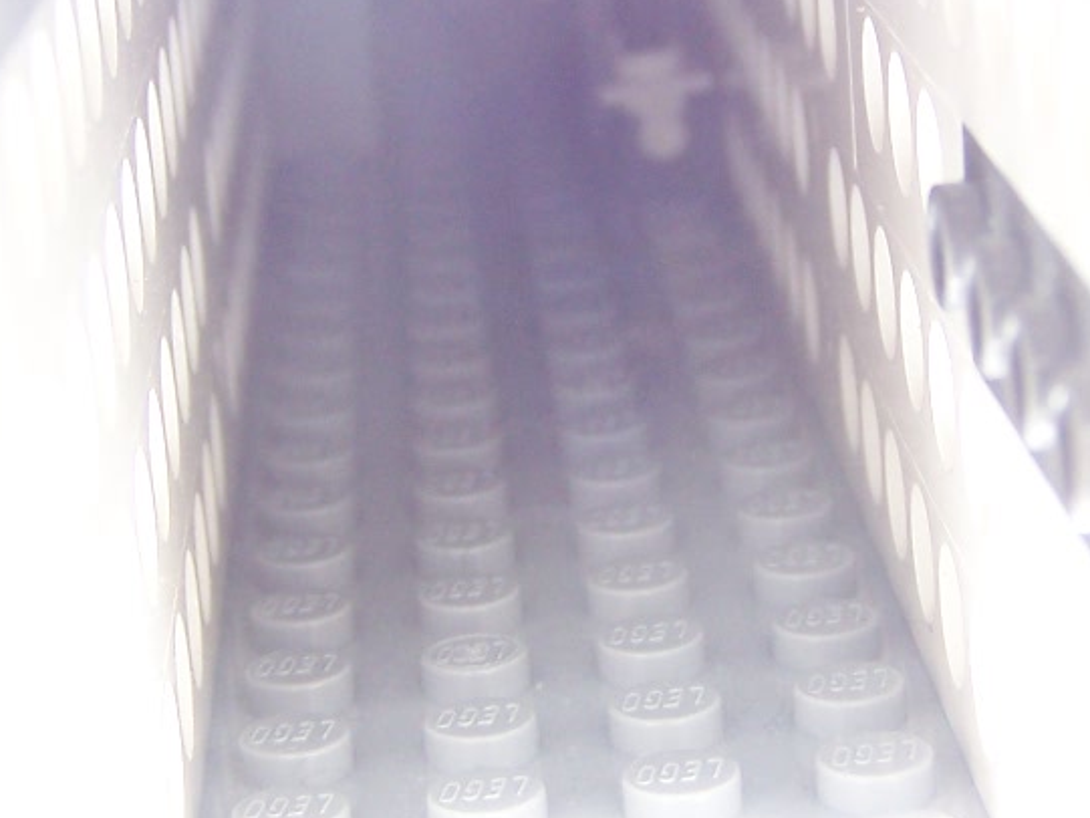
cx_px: 639
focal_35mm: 105
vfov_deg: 14.1
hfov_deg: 18.7
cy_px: 312
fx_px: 3307
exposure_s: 1/60
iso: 80
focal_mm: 6.3
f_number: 2.8
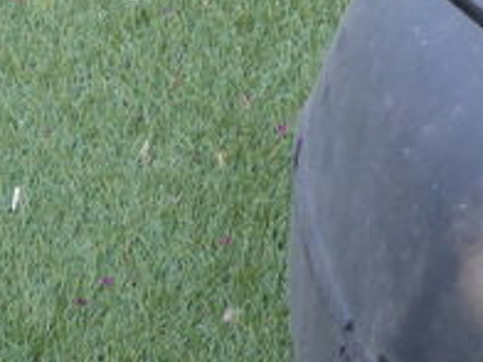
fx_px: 2777
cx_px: 636
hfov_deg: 9.7
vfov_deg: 7.3
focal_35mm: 199
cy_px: -212
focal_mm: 6.7
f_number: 3.7
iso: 100
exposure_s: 1/60
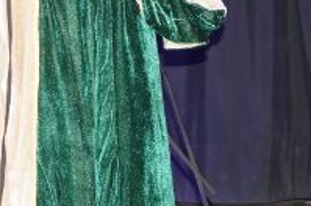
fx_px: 1251
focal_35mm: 145
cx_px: 45
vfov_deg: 9.0
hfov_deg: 14.1
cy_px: -170
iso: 800
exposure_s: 1/60
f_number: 4
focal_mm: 24
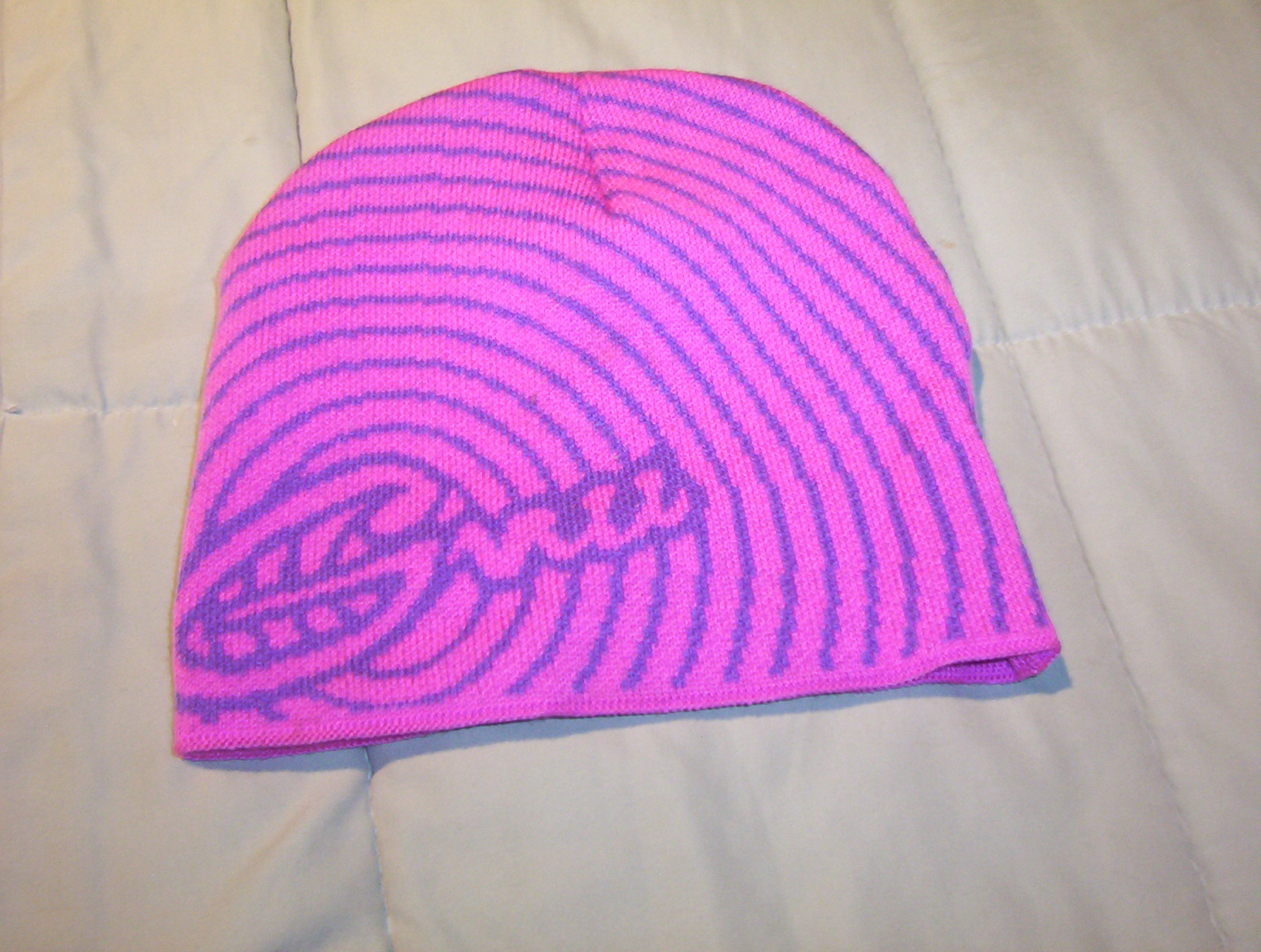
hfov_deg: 51.2
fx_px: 1315
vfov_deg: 39.8
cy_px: 476
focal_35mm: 36
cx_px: 630
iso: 140
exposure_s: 1/30
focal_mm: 5.54
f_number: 2.76
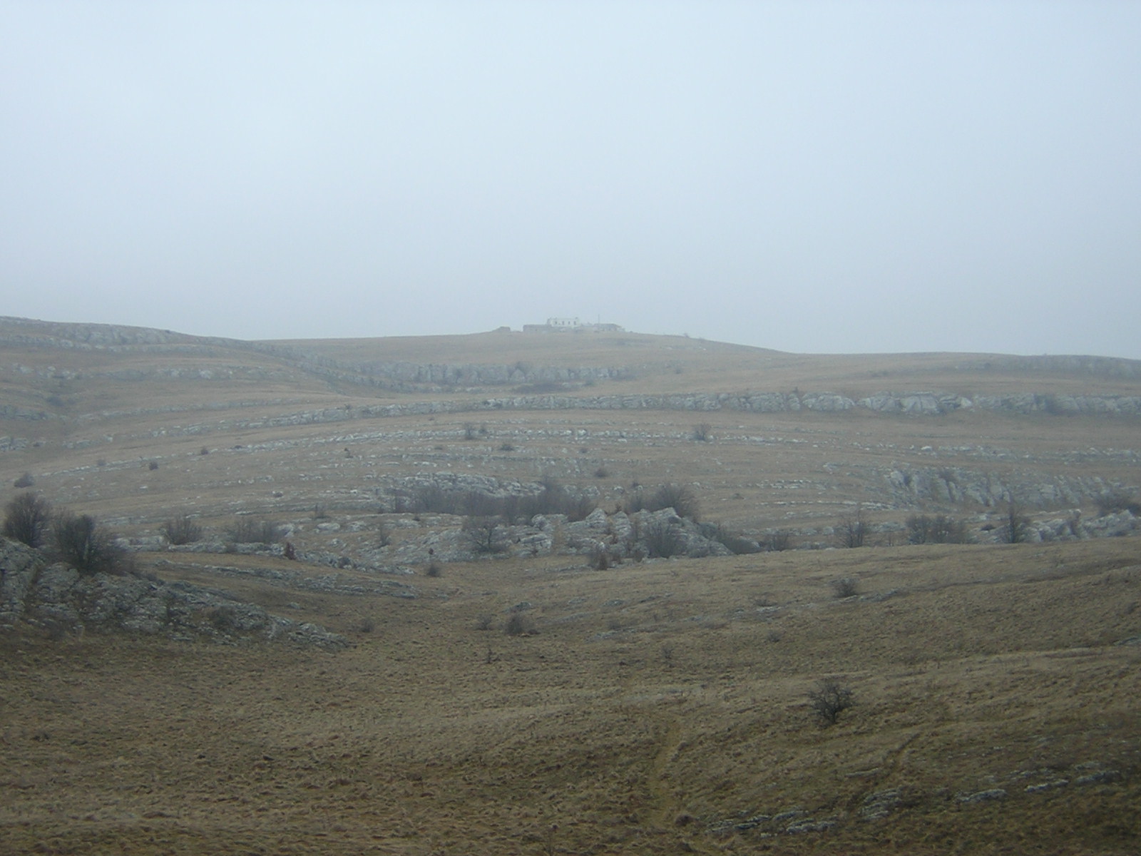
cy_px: 428
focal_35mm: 58
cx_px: 570
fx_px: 1912
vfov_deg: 25.2
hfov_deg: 33.2
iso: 100
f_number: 3.3
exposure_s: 1/68.5
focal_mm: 7.6
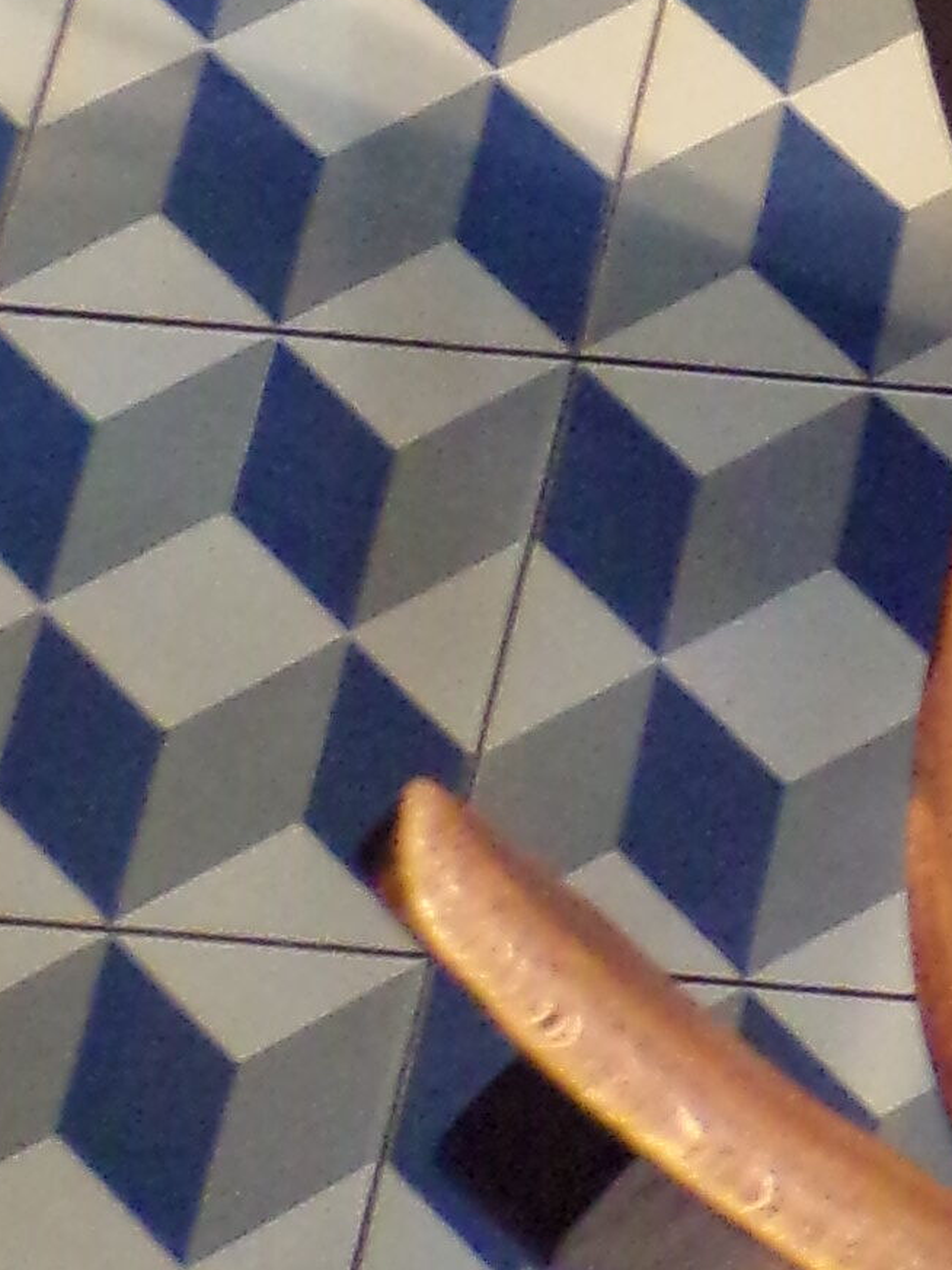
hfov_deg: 9.3
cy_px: -709
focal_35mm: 148
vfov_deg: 12.6
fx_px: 5427
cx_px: 2016
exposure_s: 1/17
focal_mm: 5
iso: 535
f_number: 3.1
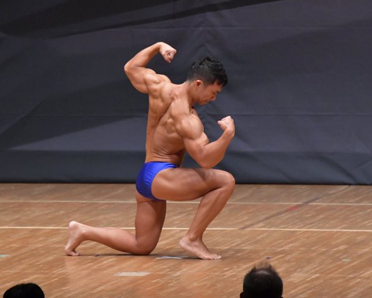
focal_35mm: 382
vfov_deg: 4.1
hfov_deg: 5.1
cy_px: 147
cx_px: 162
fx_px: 4206
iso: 6400
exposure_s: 1/400
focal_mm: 210
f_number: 5.6
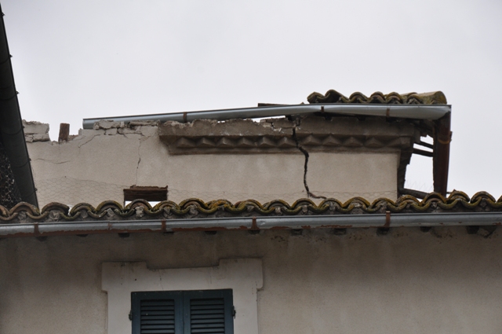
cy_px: 167
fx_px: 2925
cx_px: 251
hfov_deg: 9.8
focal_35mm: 210
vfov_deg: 6.5
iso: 500
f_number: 10
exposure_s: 1/200
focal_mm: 140
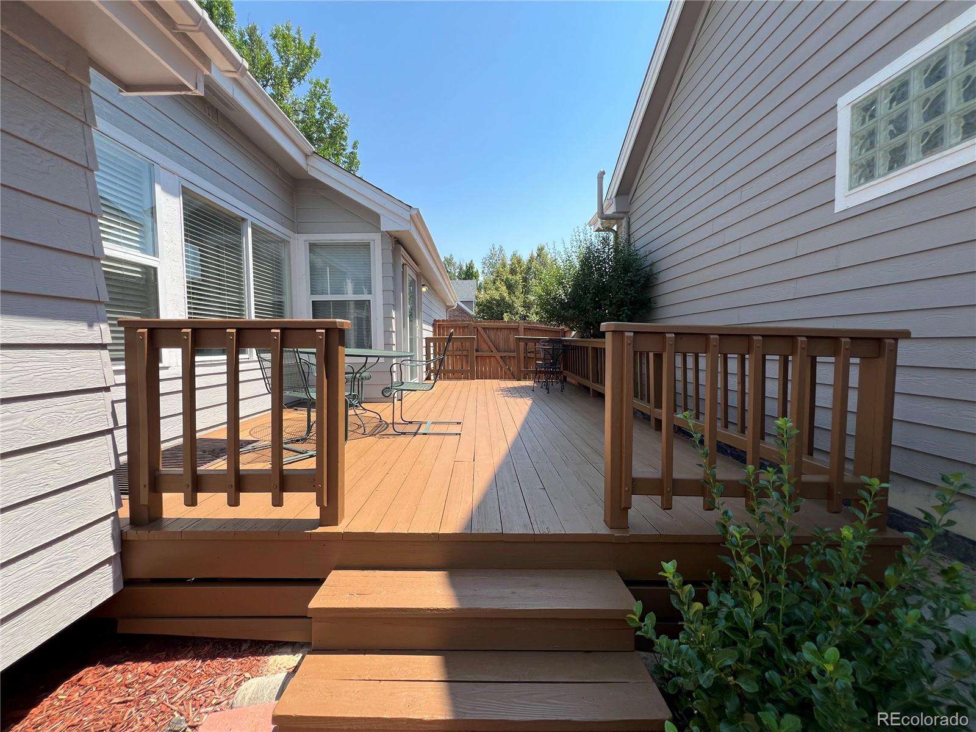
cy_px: 366
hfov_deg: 106.2
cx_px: 488
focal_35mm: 13
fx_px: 367
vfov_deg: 89.9
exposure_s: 1/686
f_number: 1.8
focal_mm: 1.57
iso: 32
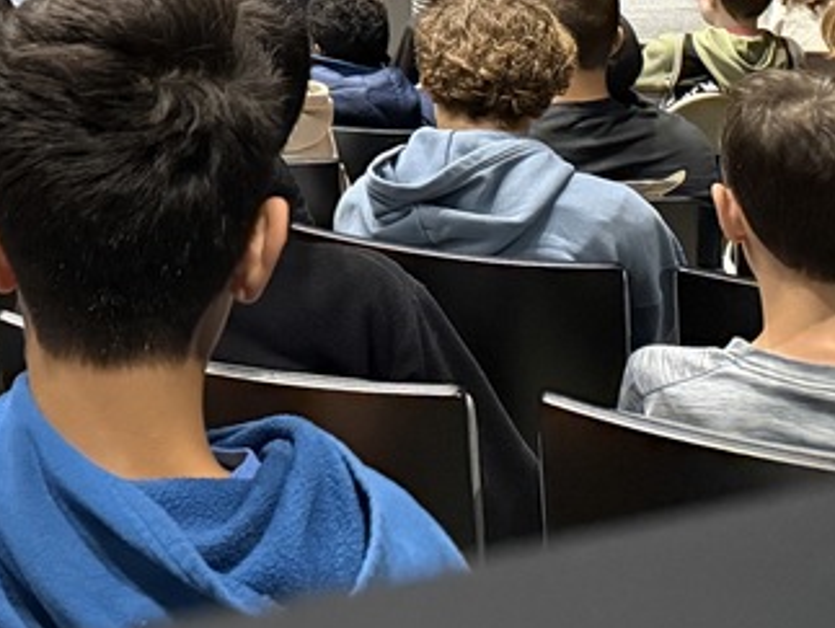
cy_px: -292
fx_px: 1835
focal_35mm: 76
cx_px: -473
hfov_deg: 21.0
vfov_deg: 17.6
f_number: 1.78
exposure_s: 1/55
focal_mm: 6.76
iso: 800
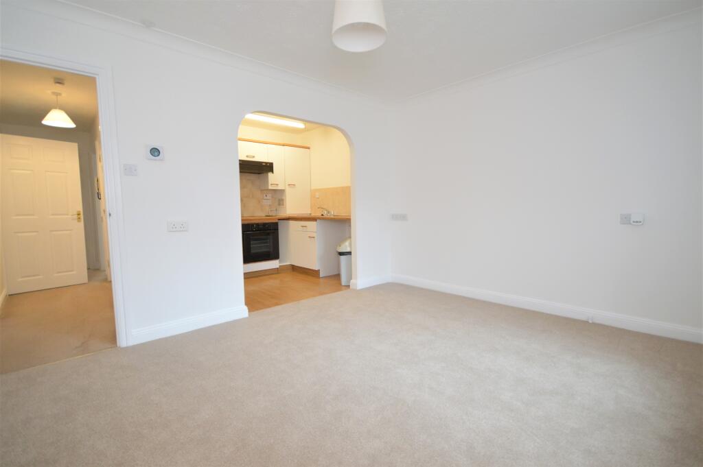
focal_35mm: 16
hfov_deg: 95.0
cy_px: 234
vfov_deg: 72.0
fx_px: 322
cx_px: 352
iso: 800
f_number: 4.2
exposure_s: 1/50
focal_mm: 11
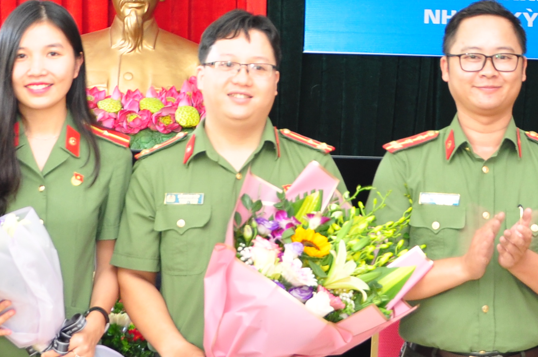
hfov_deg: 17.1
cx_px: 266
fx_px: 1785
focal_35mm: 120
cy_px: 74
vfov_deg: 11.4
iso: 320
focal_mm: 25
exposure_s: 1/13
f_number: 4
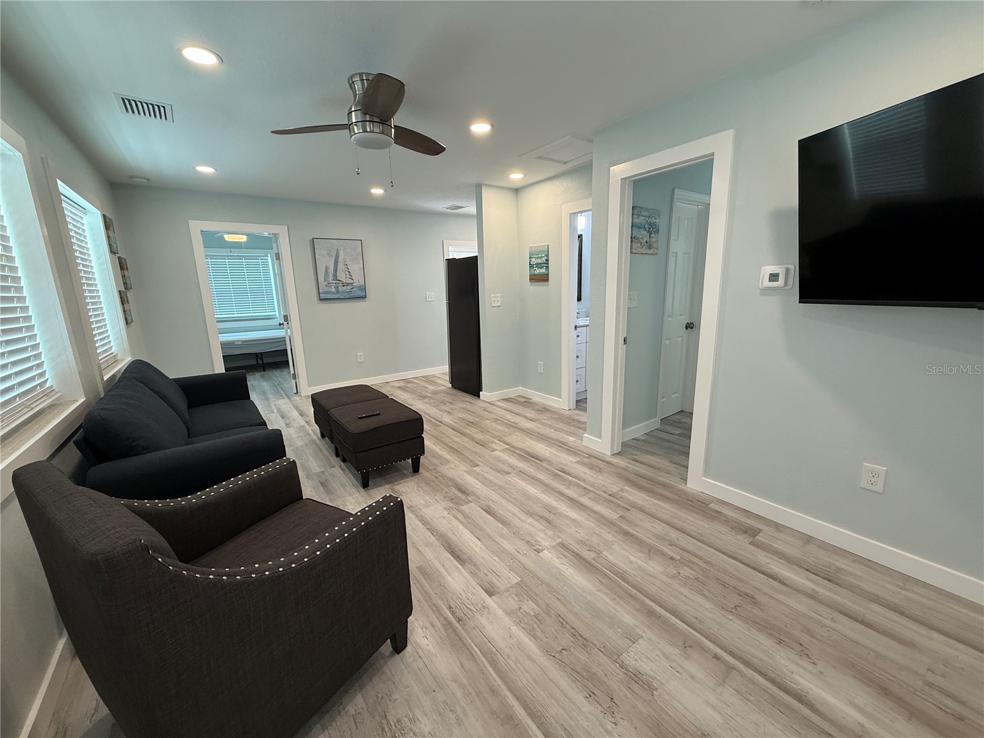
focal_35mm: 14
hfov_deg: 102.1
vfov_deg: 85.7
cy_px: 369
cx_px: 492
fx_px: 398
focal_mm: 2.22
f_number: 2.2
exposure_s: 1/120
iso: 160
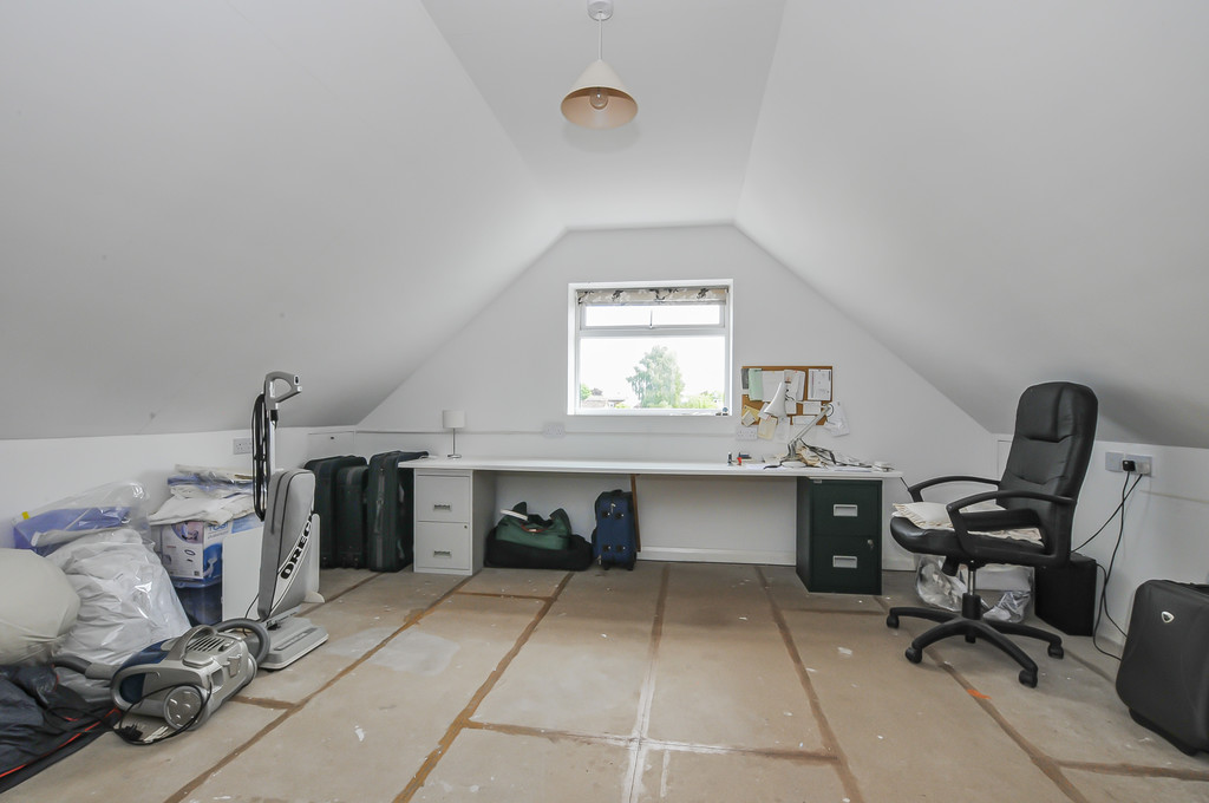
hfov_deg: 100.5
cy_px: 402
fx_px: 503
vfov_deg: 77.2
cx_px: 604
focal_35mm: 15
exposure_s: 1/10
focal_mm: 10
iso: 400
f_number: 20
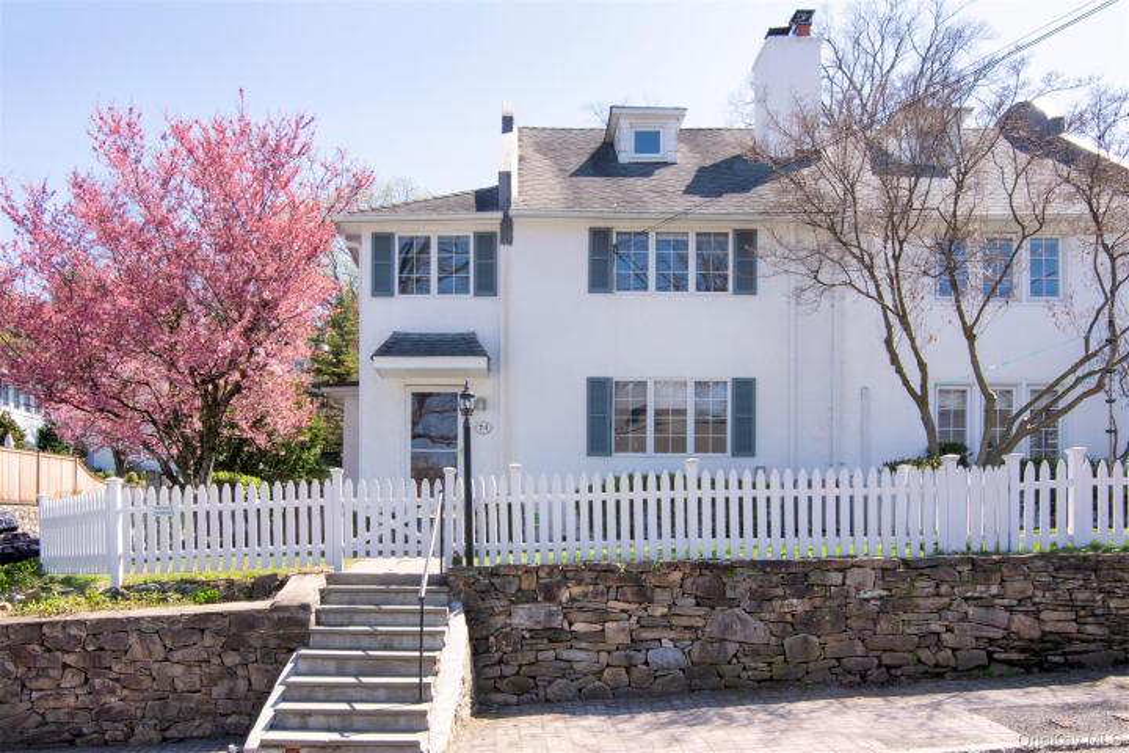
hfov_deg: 70.4
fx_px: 800
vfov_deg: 50.4
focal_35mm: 26
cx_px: 564
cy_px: 376
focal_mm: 17
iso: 640
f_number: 14
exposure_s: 1/200
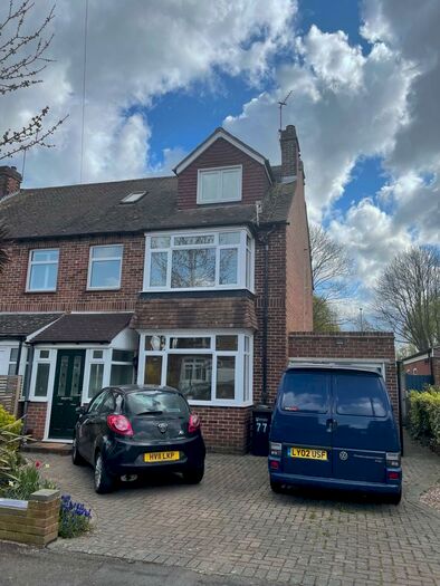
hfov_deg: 53.1
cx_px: 220
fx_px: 440
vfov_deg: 67.3
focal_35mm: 26
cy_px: 293
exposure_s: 1/3731
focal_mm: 4.2
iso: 32
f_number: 1.6
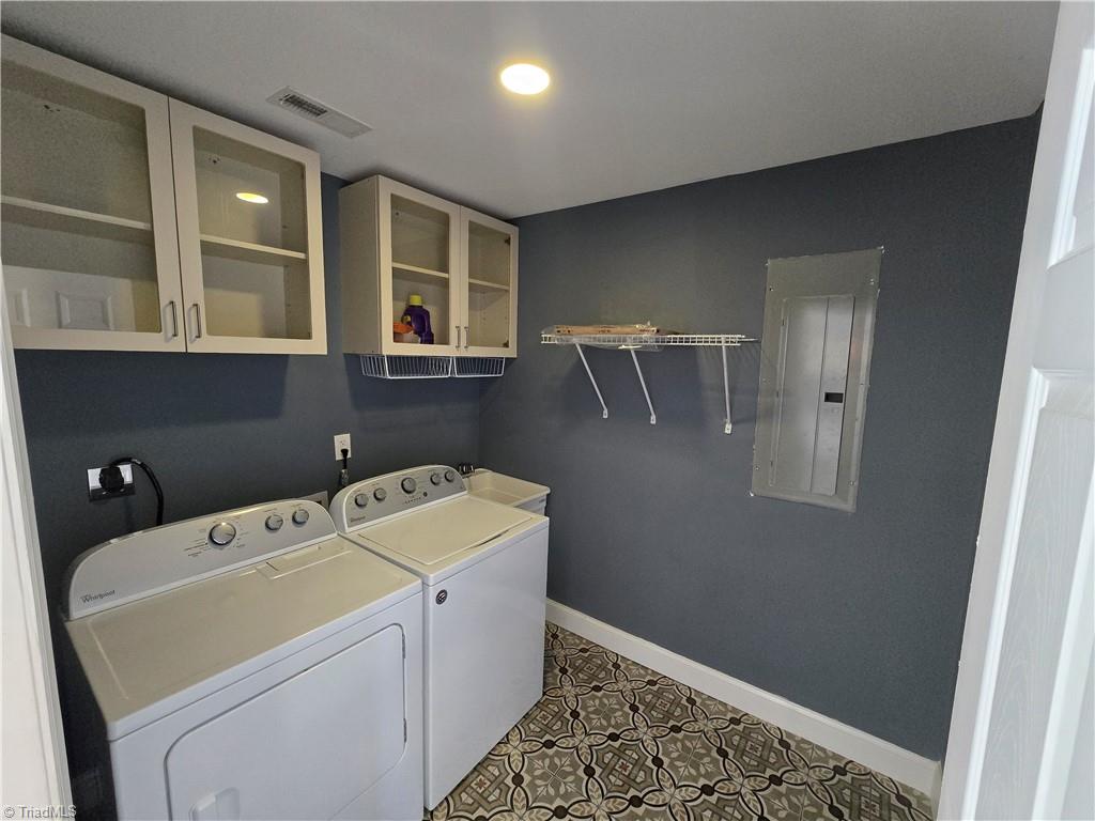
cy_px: 410
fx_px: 411
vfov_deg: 89.9
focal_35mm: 13
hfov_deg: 106.2
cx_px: 548
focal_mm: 2.2
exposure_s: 1/60
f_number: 2.2
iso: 1000
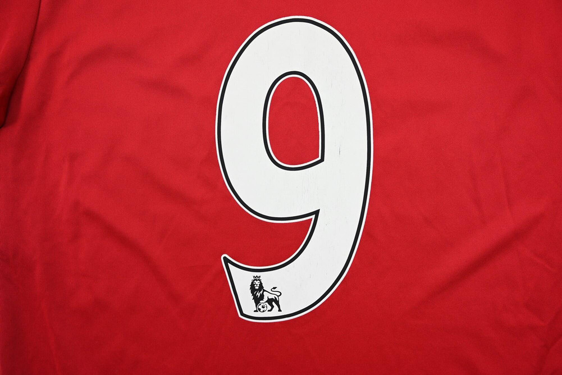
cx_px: 281
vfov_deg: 53.2
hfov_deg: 73.7
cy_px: 188
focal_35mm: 24
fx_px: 375
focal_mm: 24
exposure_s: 1/125
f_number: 5.6
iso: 200
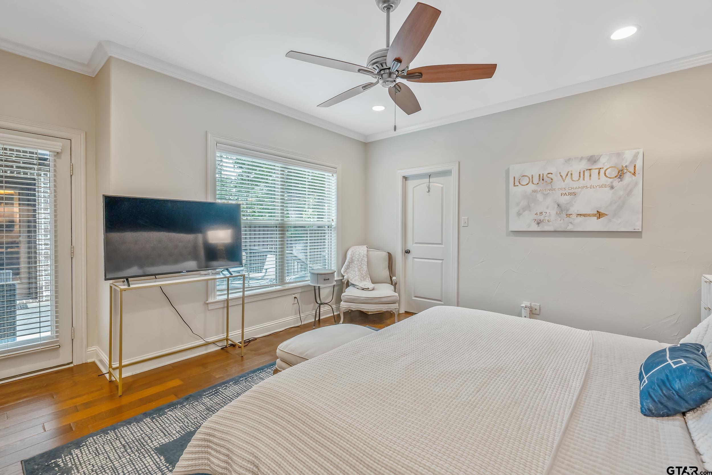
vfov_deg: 73.8
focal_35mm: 16
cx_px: 356
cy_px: 238
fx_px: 316
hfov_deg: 96.7
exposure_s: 1/13
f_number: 8
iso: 800
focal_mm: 16
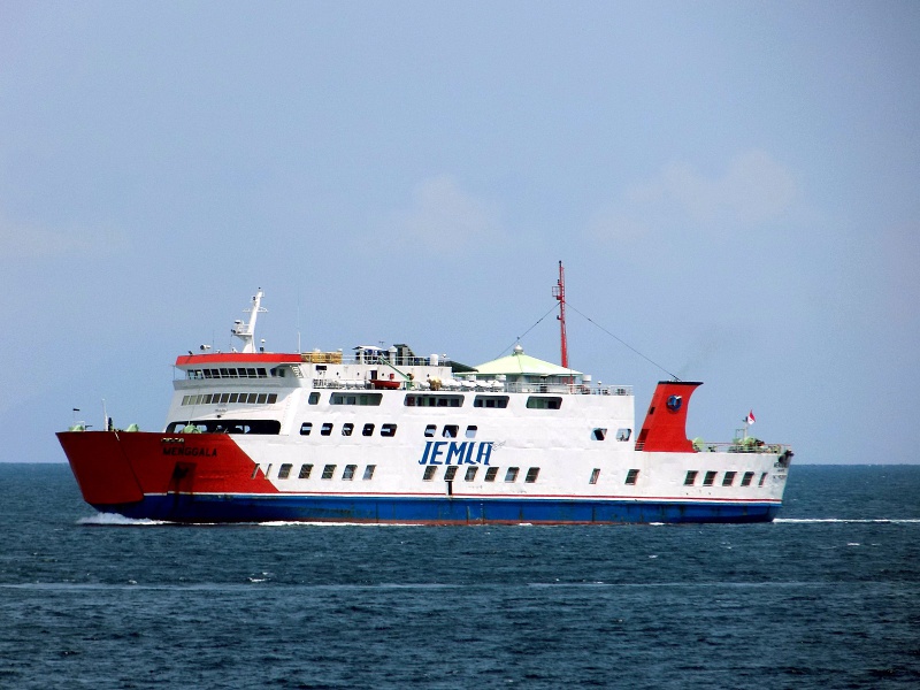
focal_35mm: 537
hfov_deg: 3.7
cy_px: 345
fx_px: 14272
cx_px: 460
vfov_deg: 2.8
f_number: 5.9
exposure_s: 1/500
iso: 80
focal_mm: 95.4
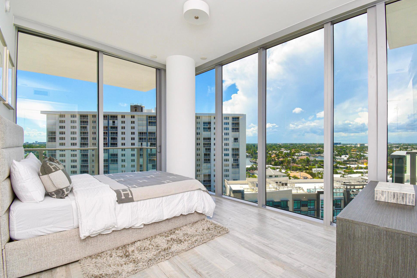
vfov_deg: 73.7
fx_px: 185
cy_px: 143
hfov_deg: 96.7
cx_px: 217
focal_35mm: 16
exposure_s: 1/200
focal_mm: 10
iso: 400
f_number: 14
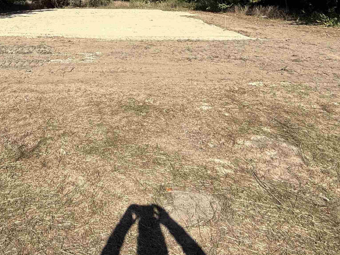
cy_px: 17
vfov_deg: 44.4
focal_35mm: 28
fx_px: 275
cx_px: 89
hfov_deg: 60.3
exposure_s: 1/1848
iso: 50
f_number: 2.2
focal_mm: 2.22
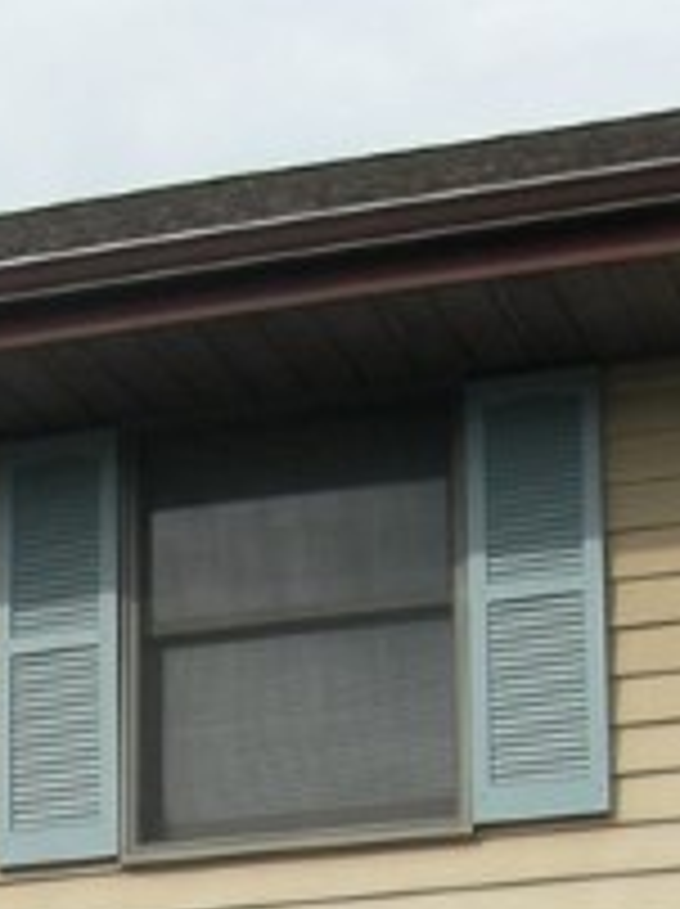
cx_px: 50
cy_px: 1503
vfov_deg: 13.3
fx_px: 3596
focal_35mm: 137
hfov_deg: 10.7
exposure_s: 1/260
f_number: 6
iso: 64
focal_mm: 7.5
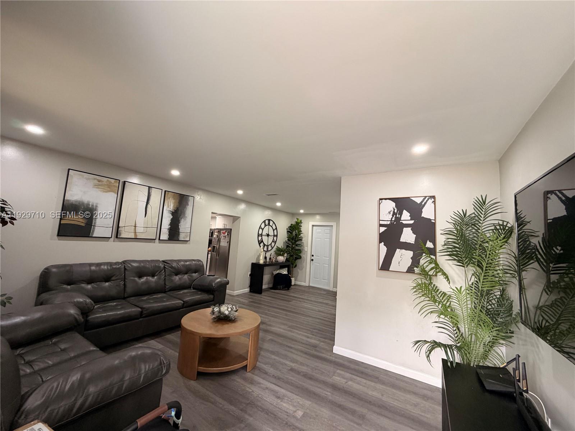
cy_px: 216
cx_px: 288
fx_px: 233
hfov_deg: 102.1
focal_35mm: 14
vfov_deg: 85.7
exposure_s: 1/60
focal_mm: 2.22
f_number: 2.2
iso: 200
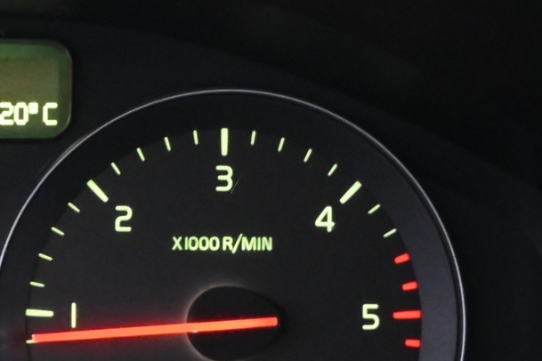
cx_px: -68
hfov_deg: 15.8
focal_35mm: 126
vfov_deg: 10.8
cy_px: 325
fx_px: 1892
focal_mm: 31.5
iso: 6400
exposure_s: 1/25
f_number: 5.6
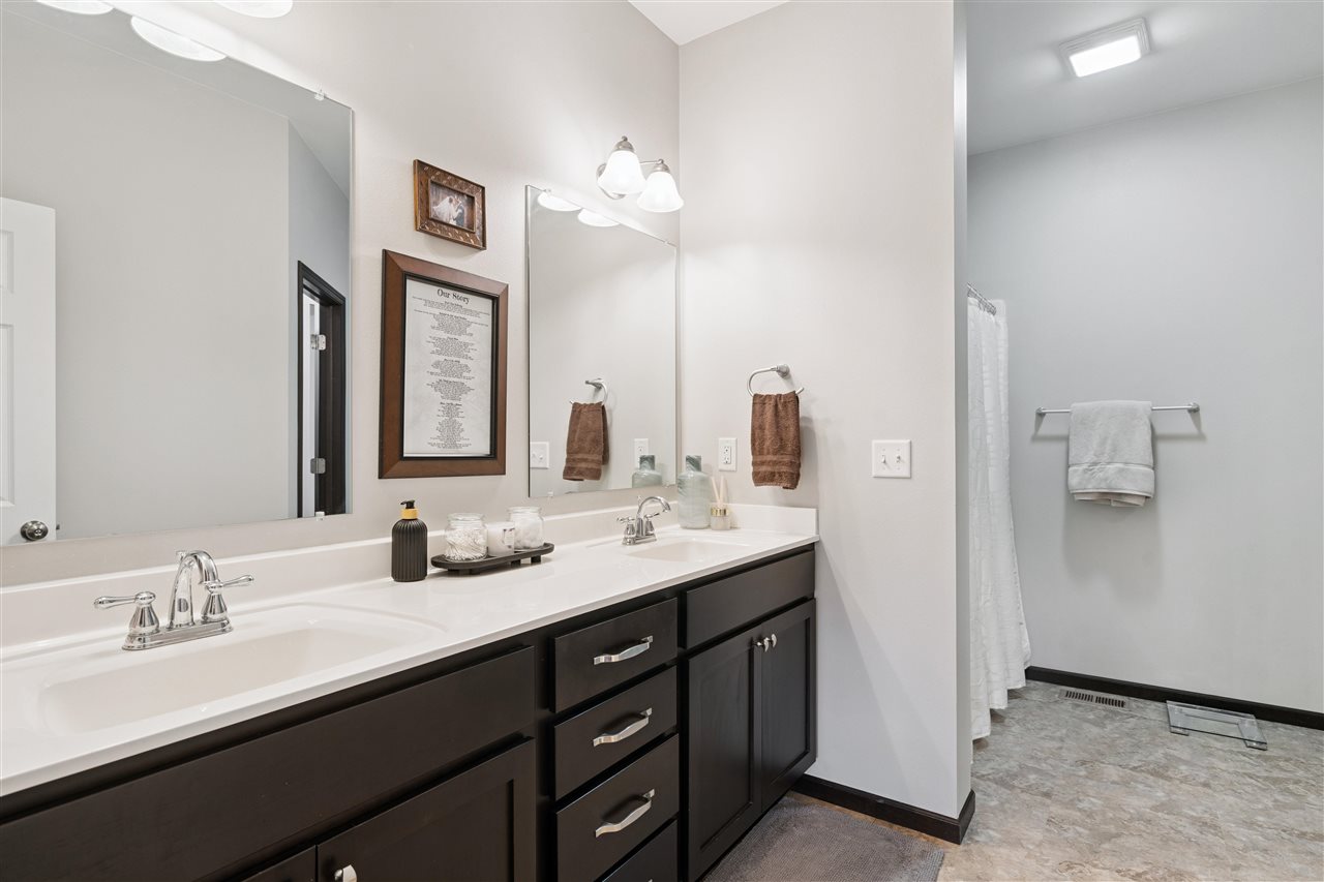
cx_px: 662
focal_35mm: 18
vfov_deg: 67.4
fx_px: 662
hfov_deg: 90.0
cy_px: 441
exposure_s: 1/10
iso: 400
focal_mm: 18
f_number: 8
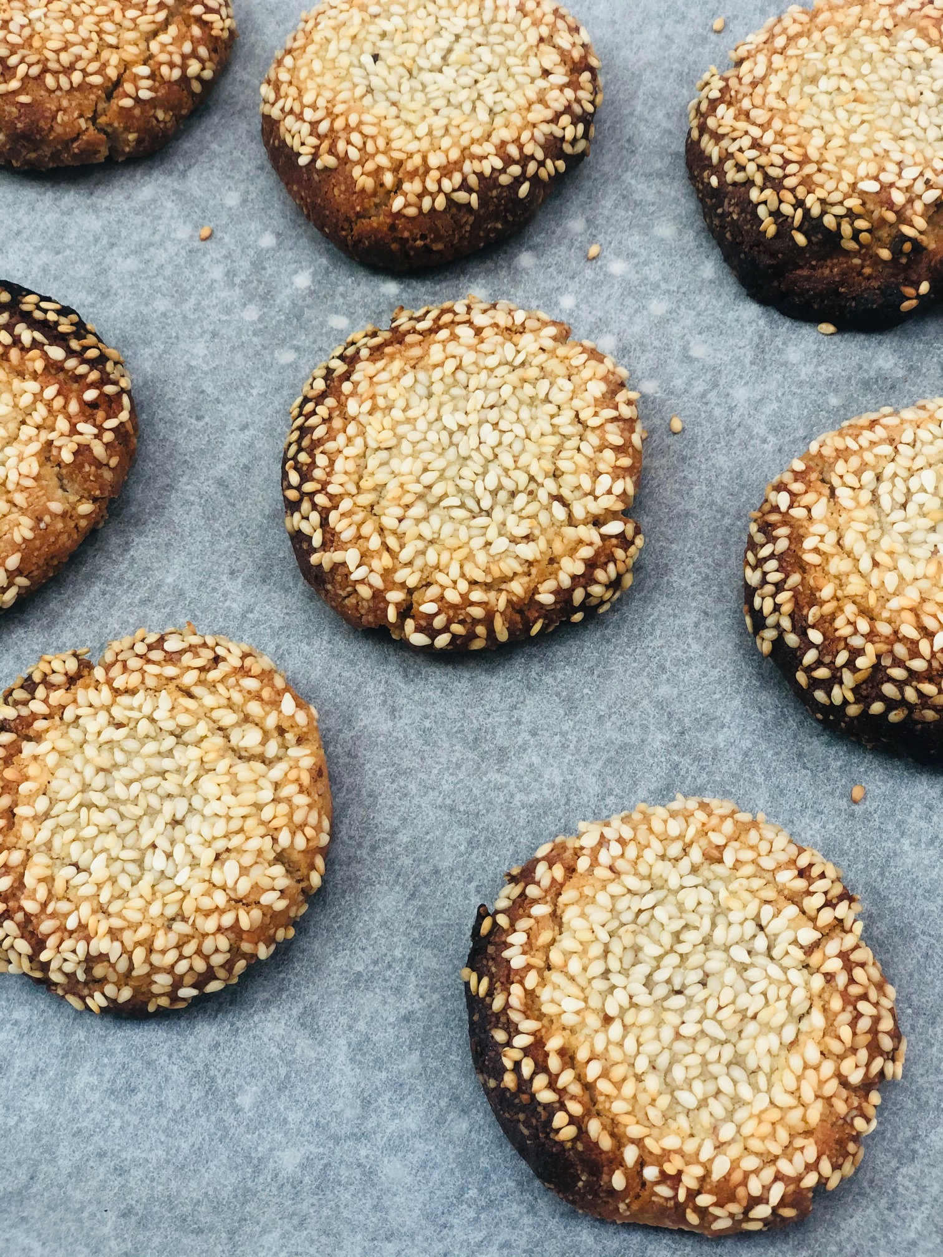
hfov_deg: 28.0
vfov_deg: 36.8
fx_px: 1889
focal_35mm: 52
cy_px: 628
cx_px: 472
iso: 40
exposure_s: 1/60
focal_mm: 6
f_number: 2.4
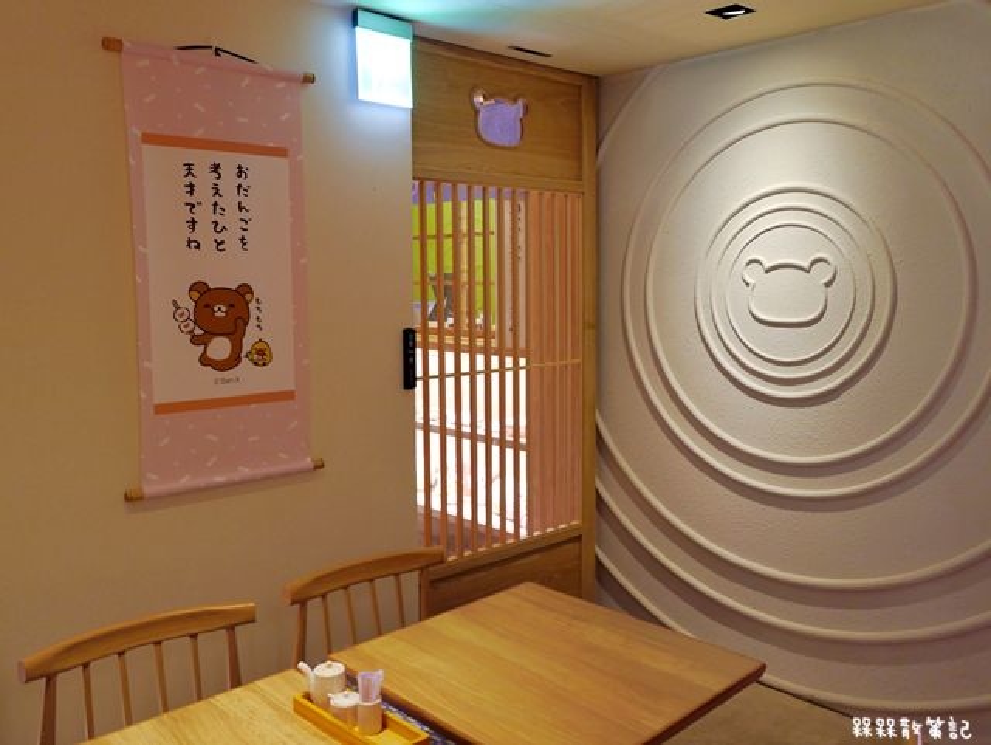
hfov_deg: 59.9
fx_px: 859
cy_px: 372
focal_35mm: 30
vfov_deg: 46.9
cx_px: 496
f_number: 3.2
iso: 200
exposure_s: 1/15
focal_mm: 15
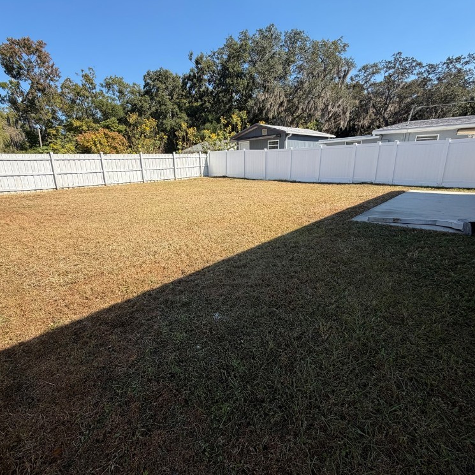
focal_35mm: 17
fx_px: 264
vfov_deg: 84.0
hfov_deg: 83.9
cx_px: 230
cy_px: 233
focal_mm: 2.22
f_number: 2.2
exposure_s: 1/770
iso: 40
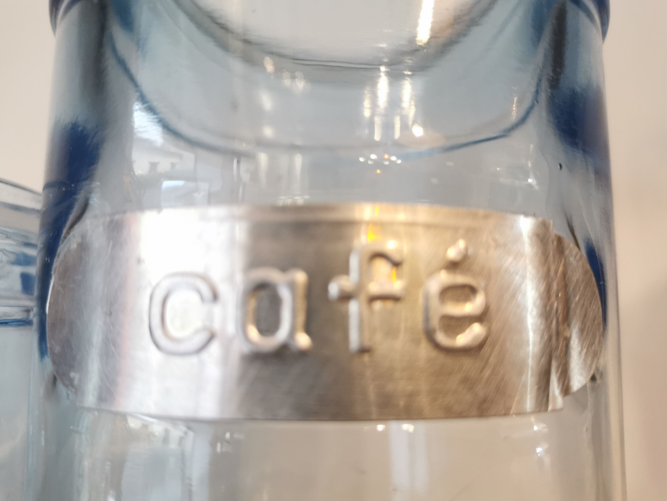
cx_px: 334
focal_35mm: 27
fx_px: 520
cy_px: 250
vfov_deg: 51.4
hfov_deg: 65.3
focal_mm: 5.58
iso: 160
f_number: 1.8
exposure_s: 1/50
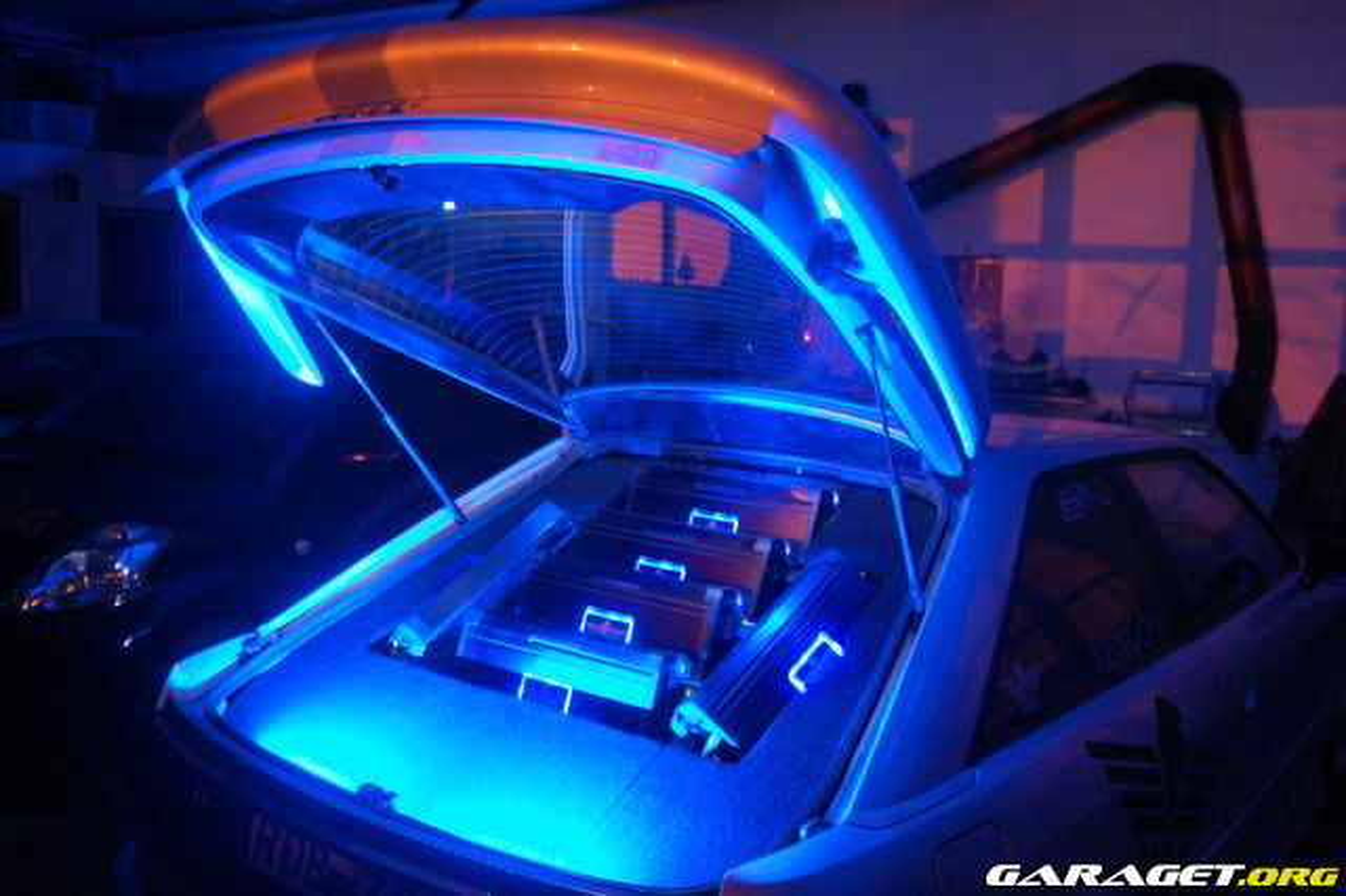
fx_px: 1233
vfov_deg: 39.9
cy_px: 448
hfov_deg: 57.2
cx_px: 673
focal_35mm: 33
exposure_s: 6
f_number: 3.8
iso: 800
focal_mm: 22
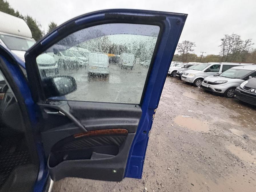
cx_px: 128
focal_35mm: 14
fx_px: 104
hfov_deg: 102.1
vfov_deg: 85.7
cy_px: 96
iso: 1000
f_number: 2.2
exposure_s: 1/60
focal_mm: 2.22
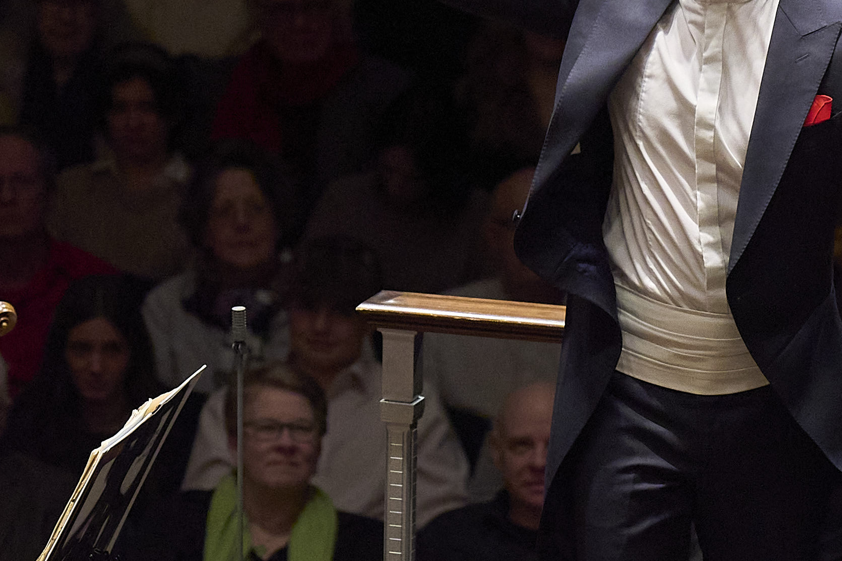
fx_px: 10382
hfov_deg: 4.6
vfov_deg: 3.1
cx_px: 889
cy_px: 381
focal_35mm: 444
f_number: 2.8
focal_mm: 127
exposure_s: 1/640
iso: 3200
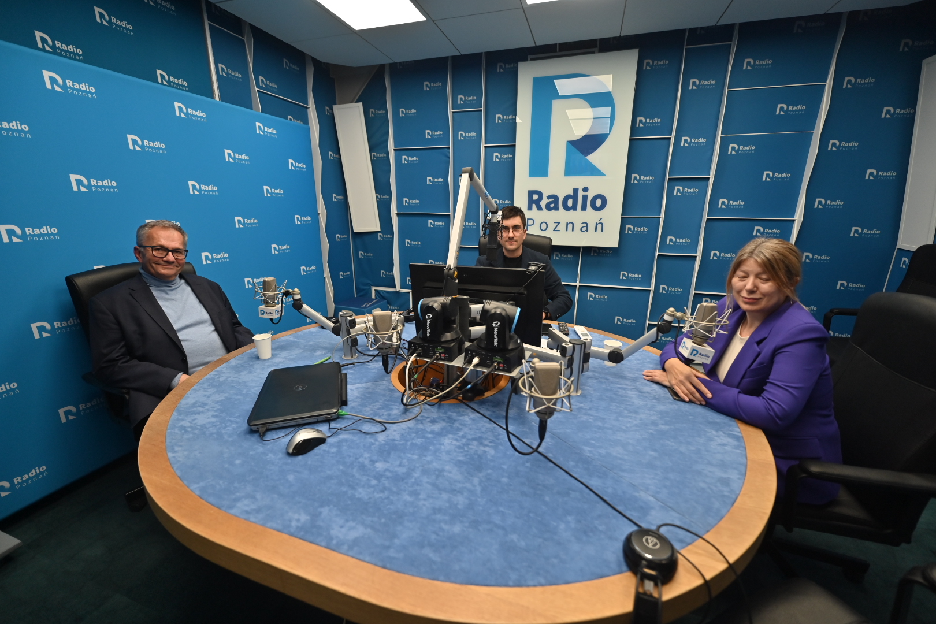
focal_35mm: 14
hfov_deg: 104.3
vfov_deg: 81.2
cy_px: 312
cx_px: 468
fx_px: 364
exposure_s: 1/200
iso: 500
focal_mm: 14
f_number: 2.8
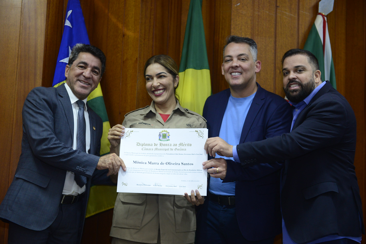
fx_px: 631
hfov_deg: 32.4
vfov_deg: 21.9
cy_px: 122
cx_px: 183
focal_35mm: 62
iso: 2000
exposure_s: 1/125
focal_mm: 62
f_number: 4
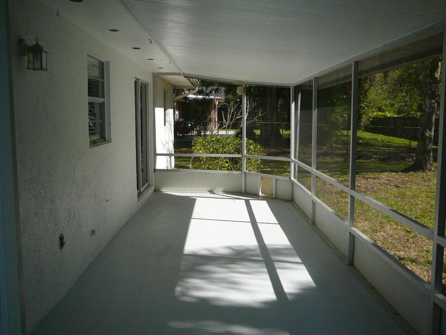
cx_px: 223
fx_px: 451
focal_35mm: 35
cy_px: 168
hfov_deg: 52.6
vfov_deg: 40.7
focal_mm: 5.2
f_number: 2.8
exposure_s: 1/640
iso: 80
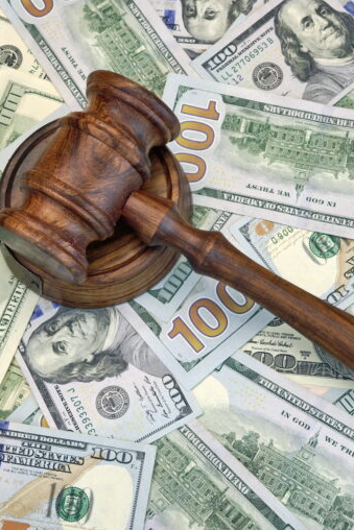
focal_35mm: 68
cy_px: 265
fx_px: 1002
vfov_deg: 29.6
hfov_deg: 20.0
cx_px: 214
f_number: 11
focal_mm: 30
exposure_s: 1/6
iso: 50
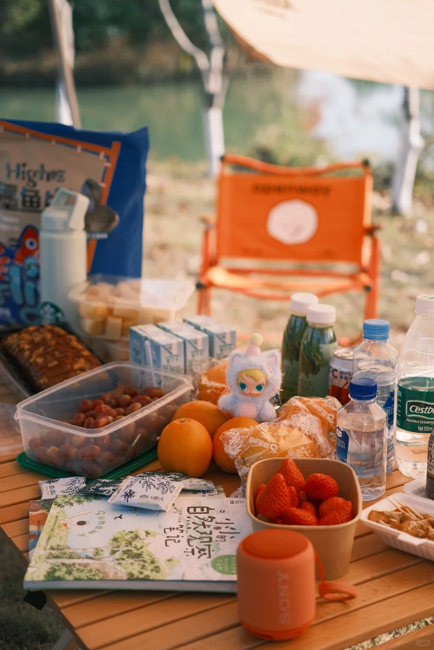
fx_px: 958
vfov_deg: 37.5
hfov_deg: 25.5
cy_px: 325
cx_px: 217
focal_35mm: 53
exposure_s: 1/6400
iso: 800
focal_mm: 35
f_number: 2.2
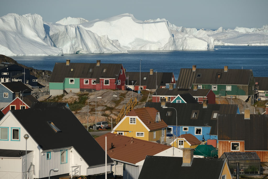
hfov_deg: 9.8
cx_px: 134
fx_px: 1563
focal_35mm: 210
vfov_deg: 6.5
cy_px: 90
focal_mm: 140
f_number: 5.6
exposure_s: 1/1250
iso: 200
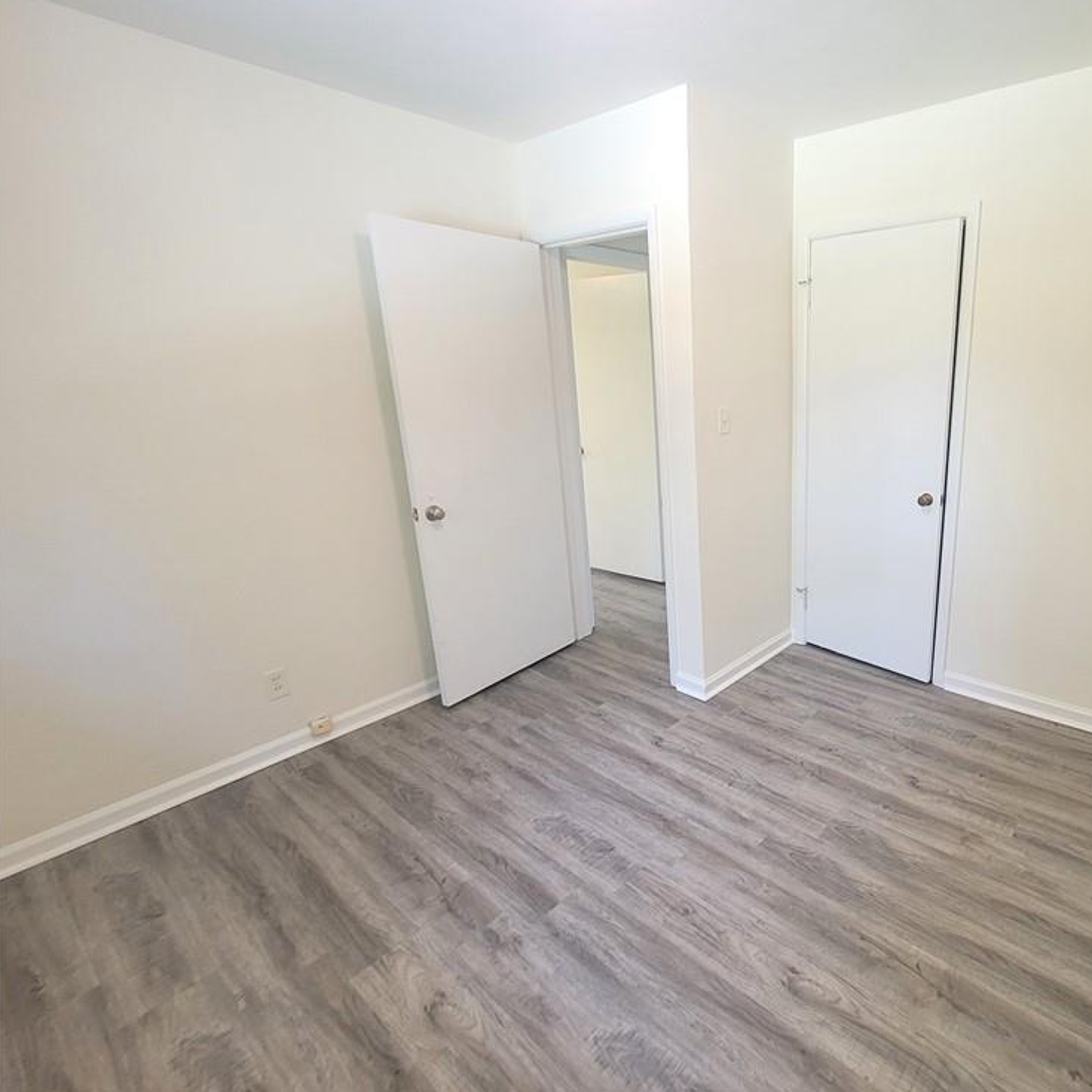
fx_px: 571
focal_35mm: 16
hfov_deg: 83.4
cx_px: 756
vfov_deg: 87.4
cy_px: 527
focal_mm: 2.2
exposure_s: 1/60
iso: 320
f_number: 2.2
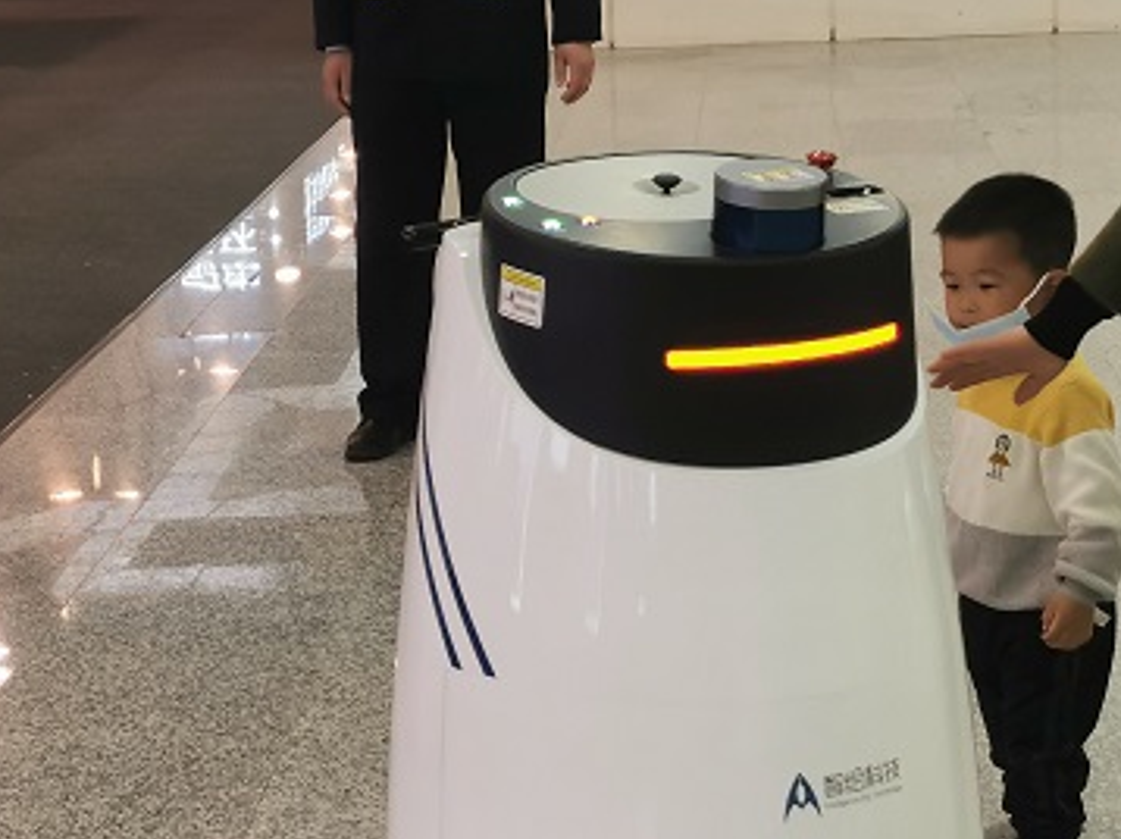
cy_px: 532
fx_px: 3301
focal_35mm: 102
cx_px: 495
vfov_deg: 14.5
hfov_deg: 19.3
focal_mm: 5.58
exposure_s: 1/100
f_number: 1.8
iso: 160
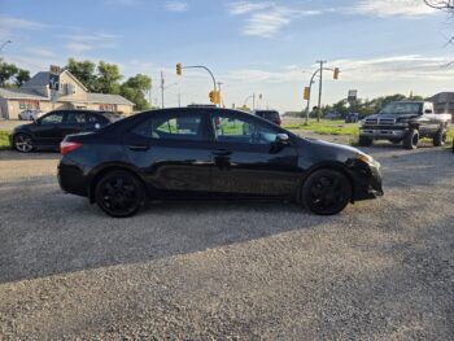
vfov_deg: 58.9
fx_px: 302
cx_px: 227
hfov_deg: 73.9
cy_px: 170
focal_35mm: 23
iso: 50
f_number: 1.8
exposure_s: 1/2921
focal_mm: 5.4
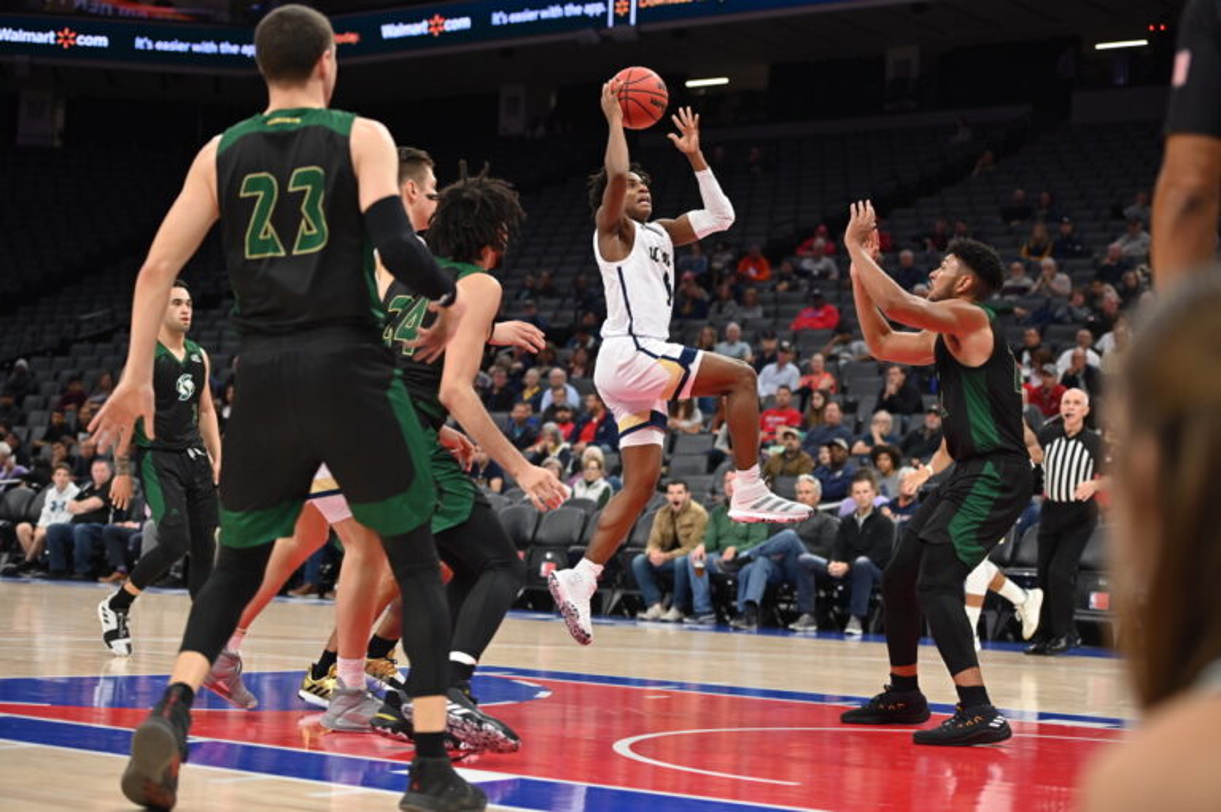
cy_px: 406
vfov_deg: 19.4
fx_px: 2373
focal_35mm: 70
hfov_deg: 28.9
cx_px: 610
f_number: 2.8
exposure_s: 1/1250
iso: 1600
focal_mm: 70
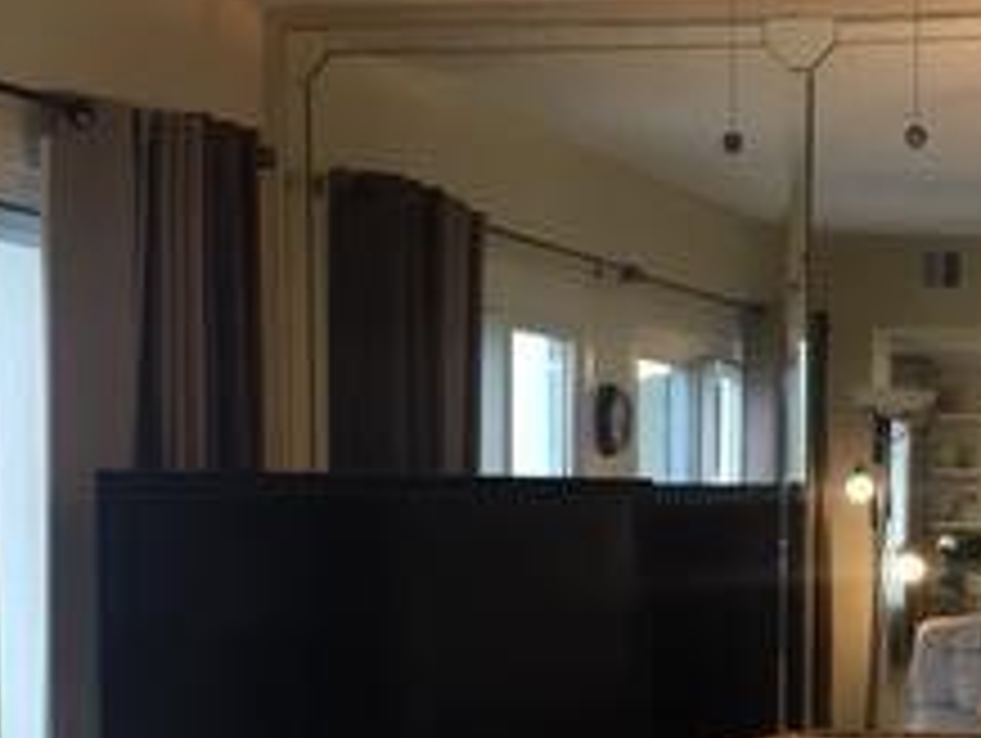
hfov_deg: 22.4
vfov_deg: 17.0
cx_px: 904
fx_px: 2412
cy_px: 756
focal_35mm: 85
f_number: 2.2
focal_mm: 4.15
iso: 25
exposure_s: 1/30
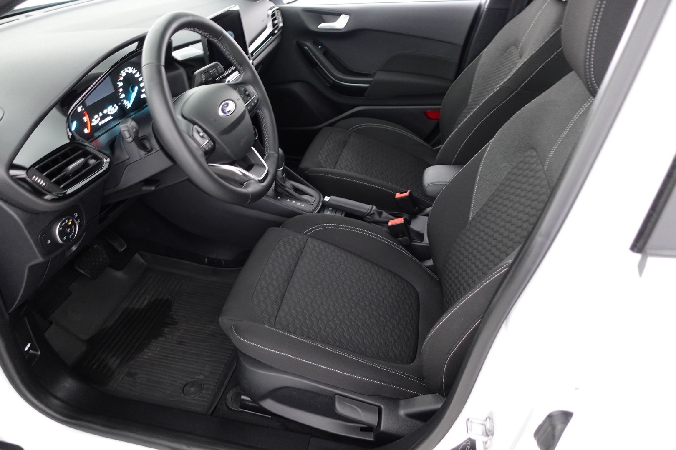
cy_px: 225
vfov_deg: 53.1
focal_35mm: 24
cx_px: 338
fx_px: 451
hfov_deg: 73.7
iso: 800
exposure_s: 1/20
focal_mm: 9.4
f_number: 1.8
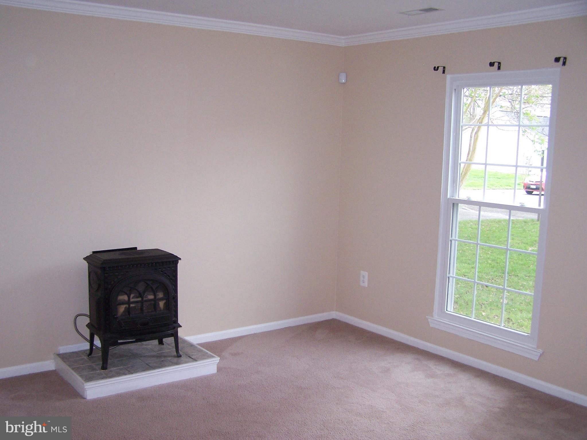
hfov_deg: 49.0
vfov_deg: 37.7
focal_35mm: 38
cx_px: 294
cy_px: 220
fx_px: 644
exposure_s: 1/60
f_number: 2.8
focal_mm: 6.3
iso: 140
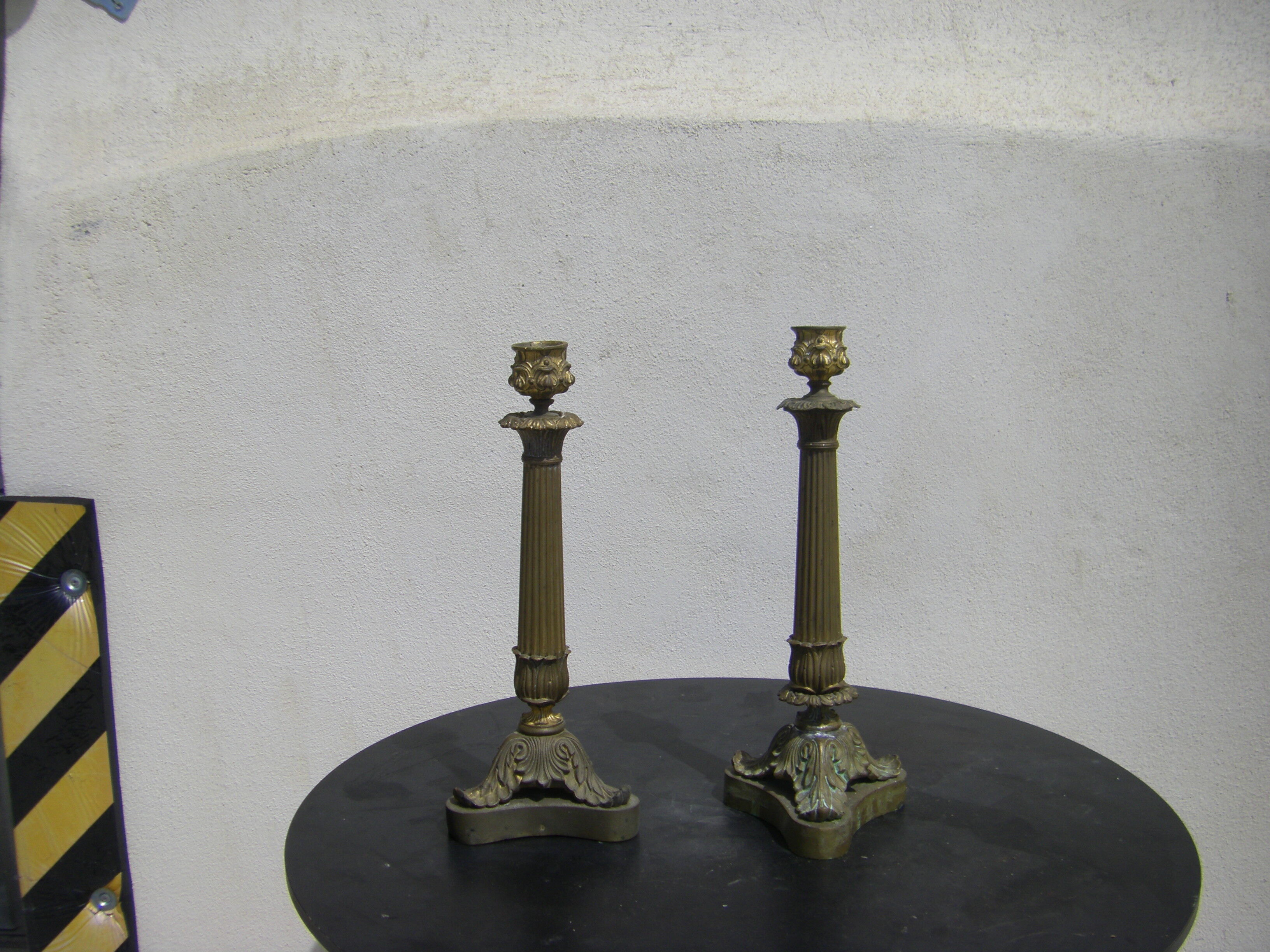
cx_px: 635
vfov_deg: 37.7
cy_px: 476
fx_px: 1394
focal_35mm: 38
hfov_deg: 49.0
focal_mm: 6.3
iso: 64
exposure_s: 1/400
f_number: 7
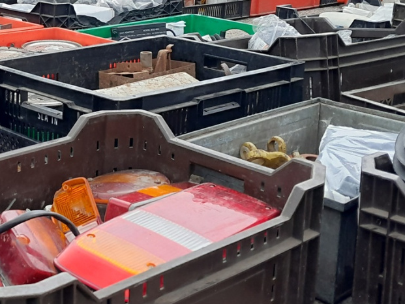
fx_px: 784
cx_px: 38
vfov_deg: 21.5
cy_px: 38
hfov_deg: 27.9
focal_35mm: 67
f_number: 1.8
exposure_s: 1/120
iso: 50
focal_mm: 4
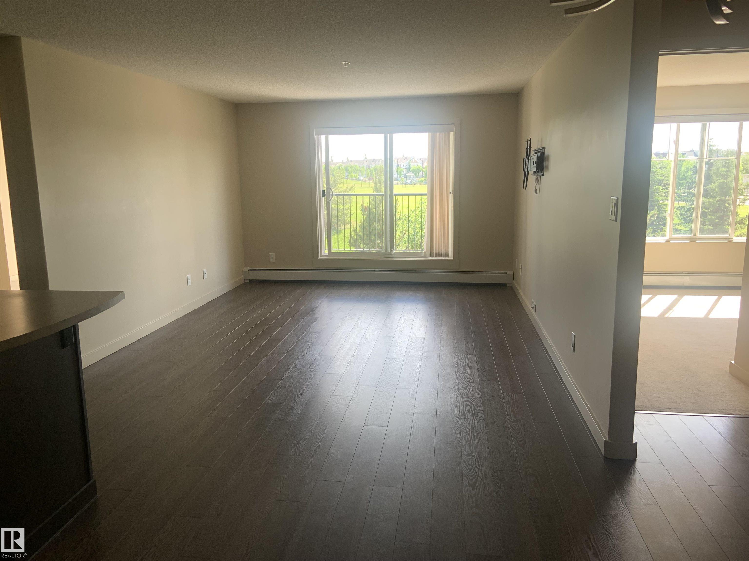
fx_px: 563
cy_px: 280
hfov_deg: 67.3
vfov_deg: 53.1
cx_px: 374
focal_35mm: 26
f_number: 1.8
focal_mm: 4.25
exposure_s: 1/122
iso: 50
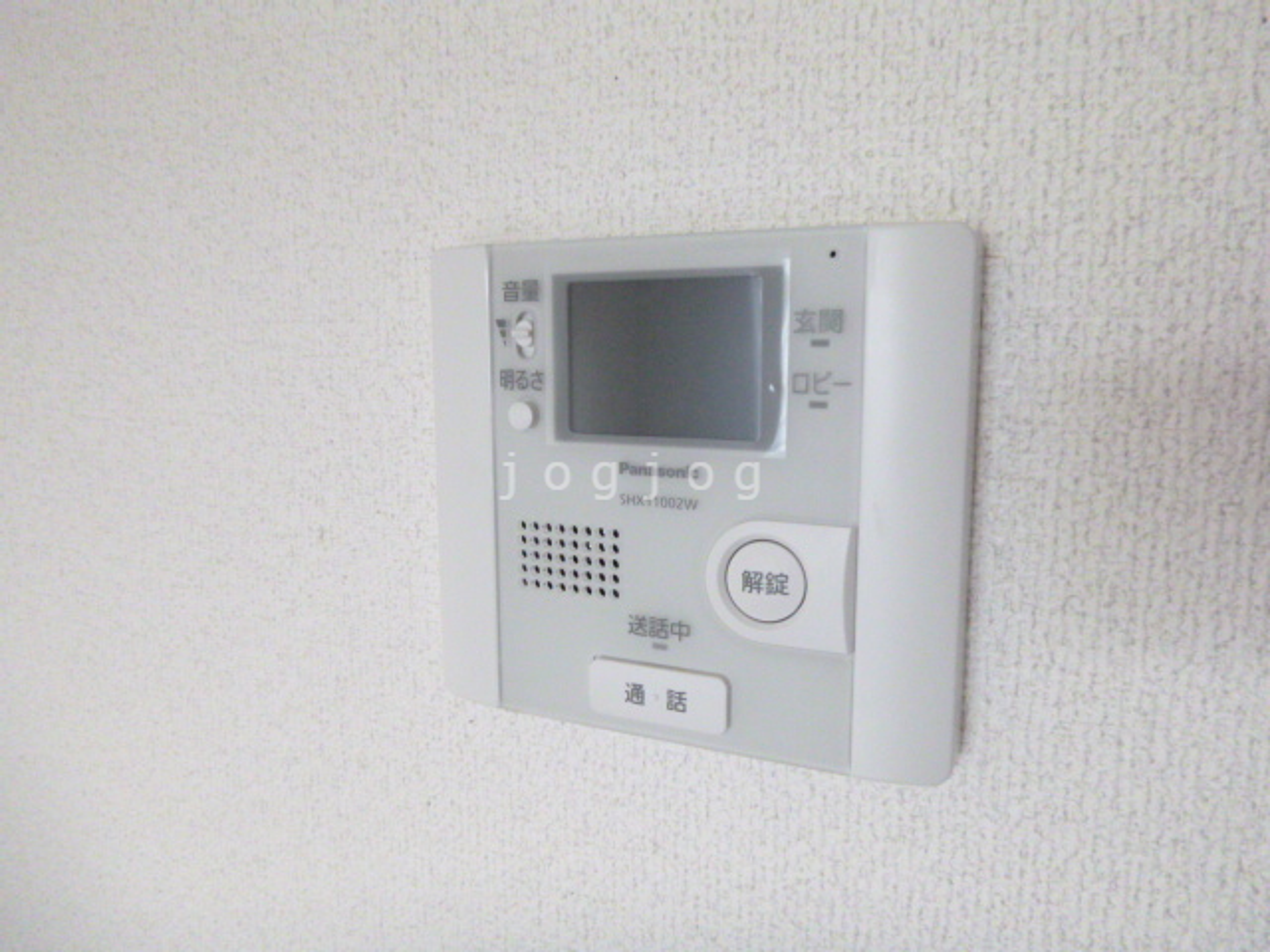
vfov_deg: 54.9
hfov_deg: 69.4
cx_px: 635
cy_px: 476
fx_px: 917
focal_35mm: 25
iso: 800
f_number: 3.9
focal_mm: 4.5
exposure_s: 1/30
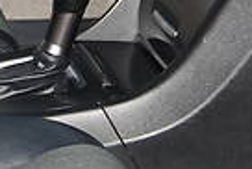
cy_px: -38
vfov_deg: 4.9
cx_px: -76
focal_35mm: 283
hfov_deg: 7.2
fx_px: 1983
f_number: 4.5
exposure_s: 1/60
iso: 220
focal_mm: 32
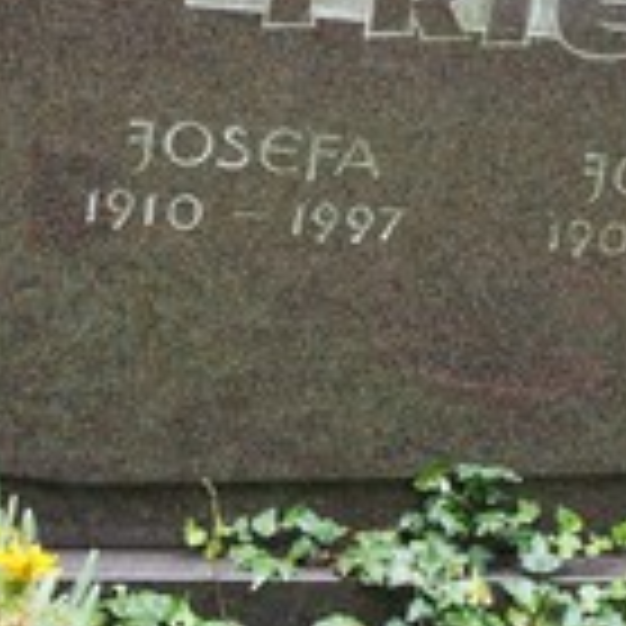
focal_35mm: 101
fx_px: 2066
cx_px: 342
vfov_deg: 17.1
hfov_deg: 17.2
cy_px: 117
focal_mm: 24
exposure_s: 1/250
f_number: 5.6
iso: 800
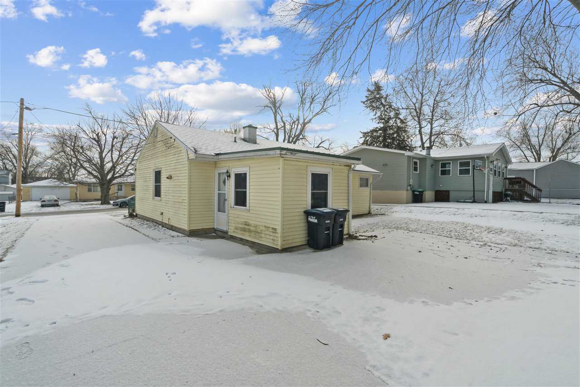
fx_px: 258
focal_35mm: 16
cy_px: 194
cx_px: 290
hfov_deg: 96.7
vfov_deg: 73.7
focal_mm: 16
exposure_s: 1/500
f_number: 10
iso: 400
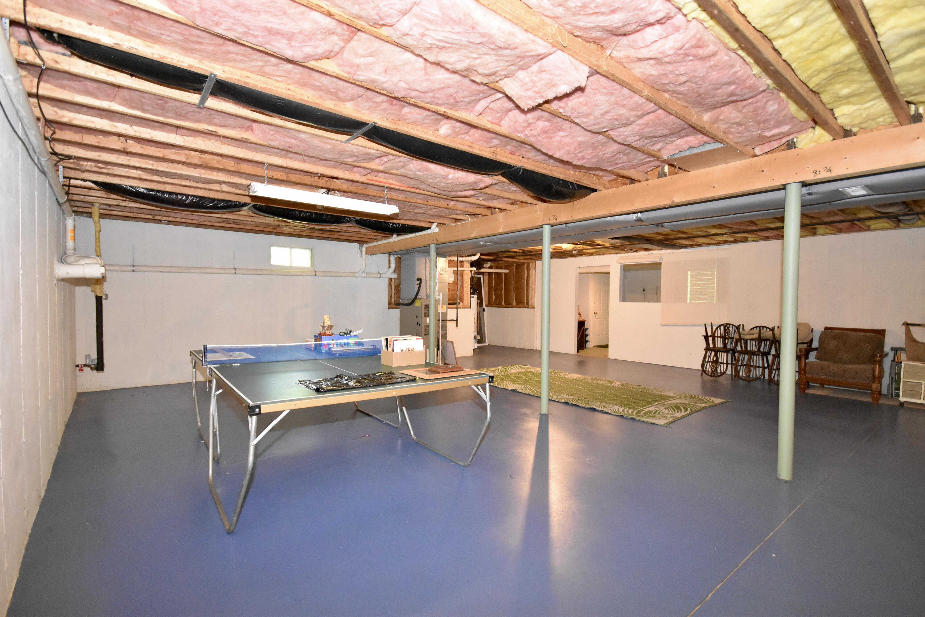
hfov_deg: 92.4
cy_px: 308
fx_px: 443
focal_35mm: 17
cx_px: 462
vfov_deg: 69.7
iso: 4500
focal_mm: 11.5
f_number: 4.2
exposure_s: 1/60
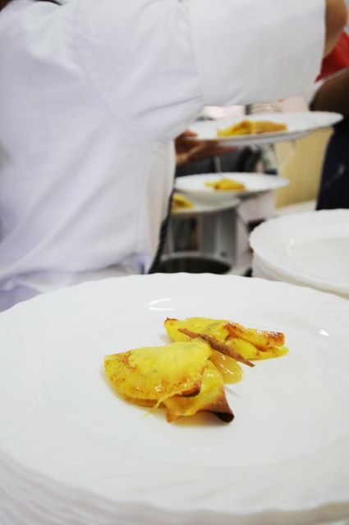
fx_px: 525
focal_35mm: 36
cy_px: 262
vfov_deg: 53.2
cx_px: 174
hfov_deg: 36.8
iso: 500
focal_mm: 24
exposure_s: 1/60
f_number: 4
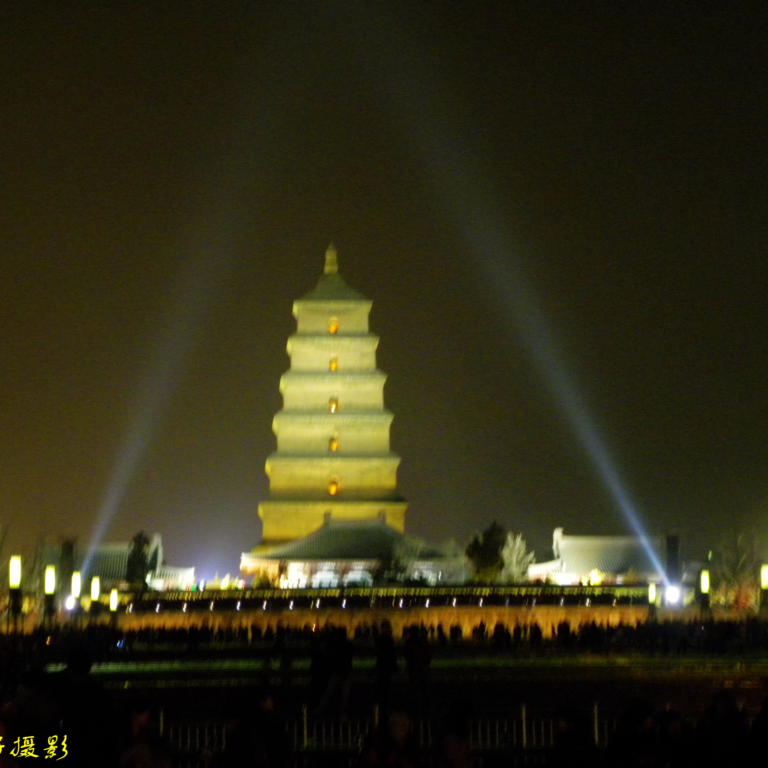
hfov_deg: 15.4
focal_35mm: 113
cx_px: 323
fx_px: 2836
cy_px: 382
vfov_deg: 15.4
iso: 400
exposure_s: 1/3.8
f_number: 4
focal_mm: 16.9
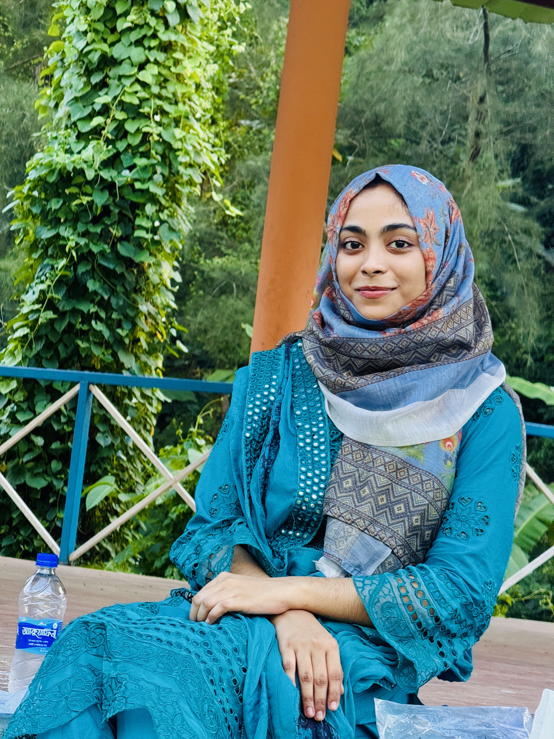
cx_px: 277
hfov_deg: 12.3
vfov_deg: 16.4
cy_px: 370
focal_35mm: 120
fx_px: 2561
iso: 160
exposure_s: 1/99
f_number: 2.8
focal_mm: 15.66
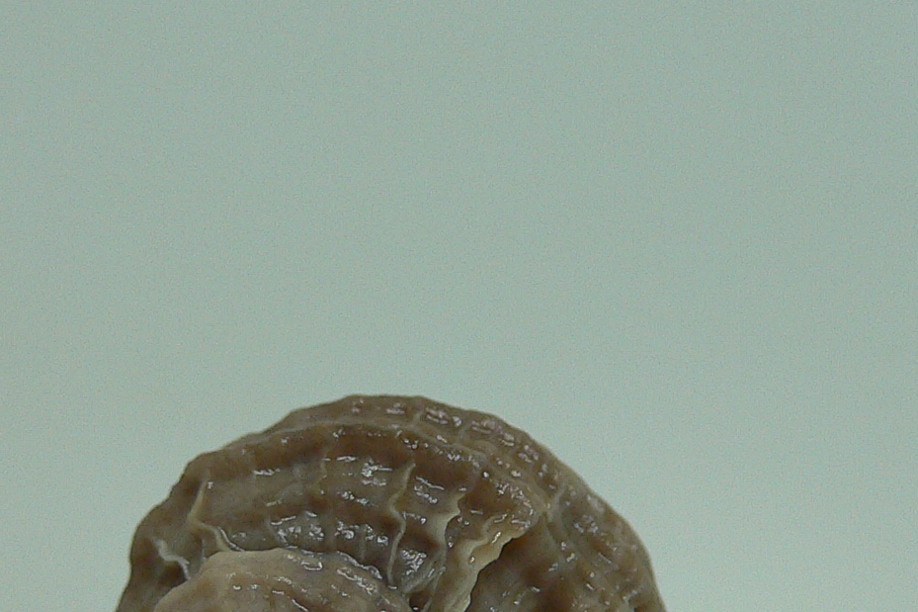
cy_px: 628
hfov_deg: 25.7
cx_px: 443
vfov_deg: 16.9
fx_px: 2014
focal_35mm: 79
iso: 100
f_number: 2.8
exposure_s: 1/60
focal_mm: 4.6
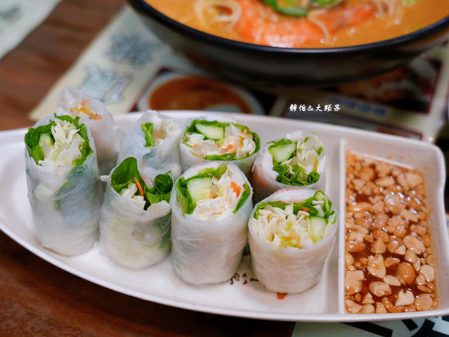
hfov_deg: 41.2
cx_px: 199
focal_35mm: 46
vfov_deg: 31.5
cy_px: 169
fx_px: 596
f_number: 4
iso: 640
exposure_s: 1/50
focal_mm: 42
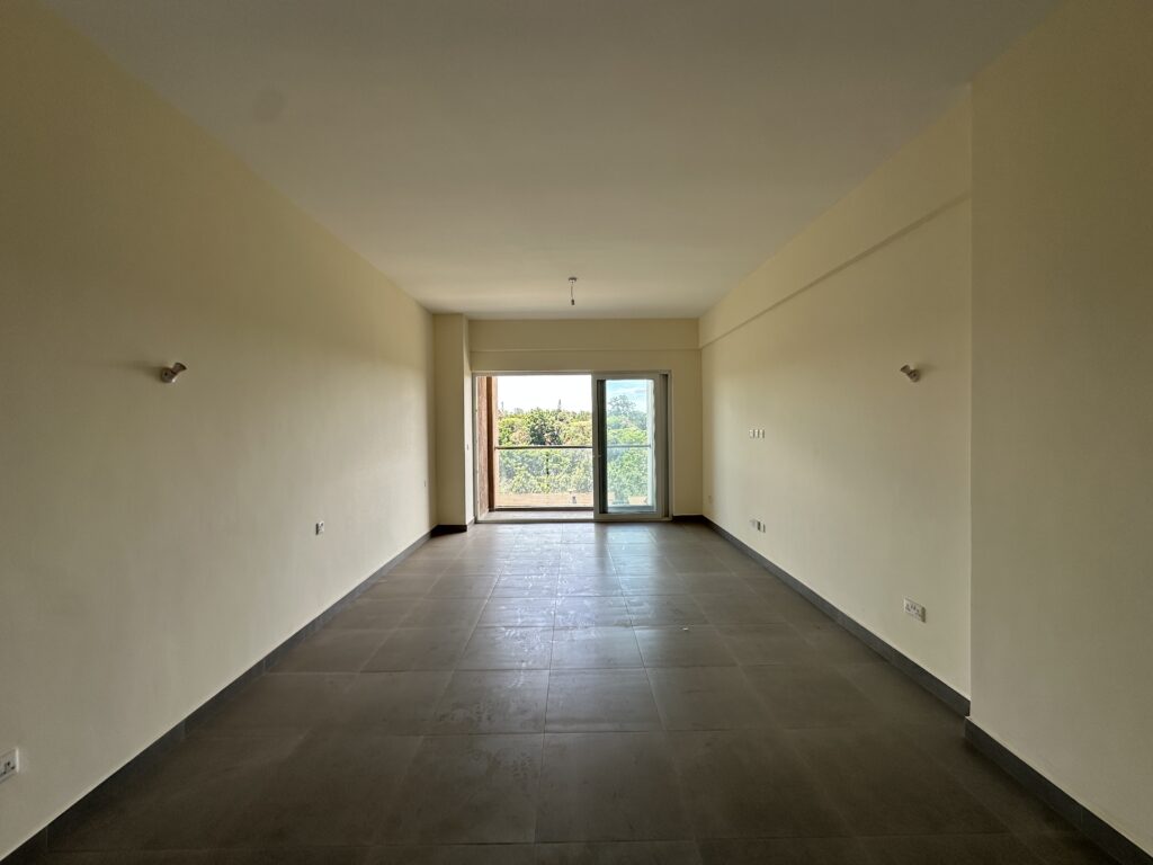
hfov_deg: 102.1
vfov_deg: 85.7
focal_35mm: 14
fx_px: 466
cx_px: 576
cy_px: 432
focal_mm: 2.22
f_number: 2.2
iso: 40
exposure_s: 1/206
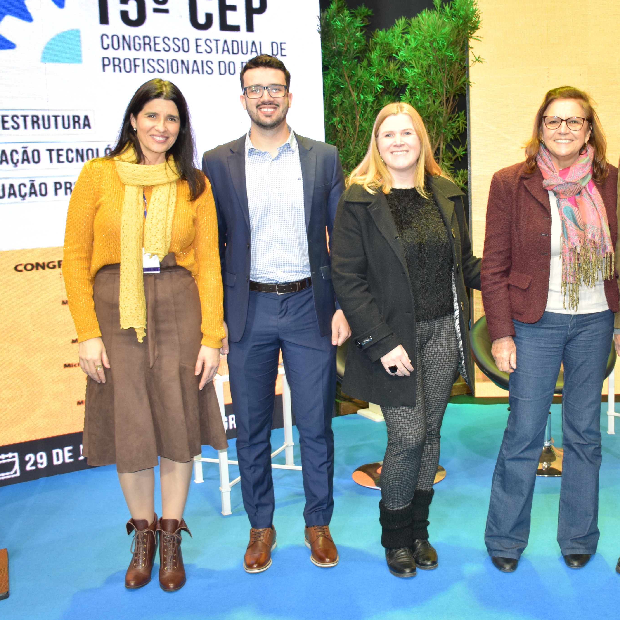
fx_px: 932
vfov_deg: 36.8
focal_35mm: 46
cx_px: 409
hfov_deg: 36.4
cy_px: 282
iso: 800
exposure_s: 1/125
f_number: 5.6
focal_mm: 22
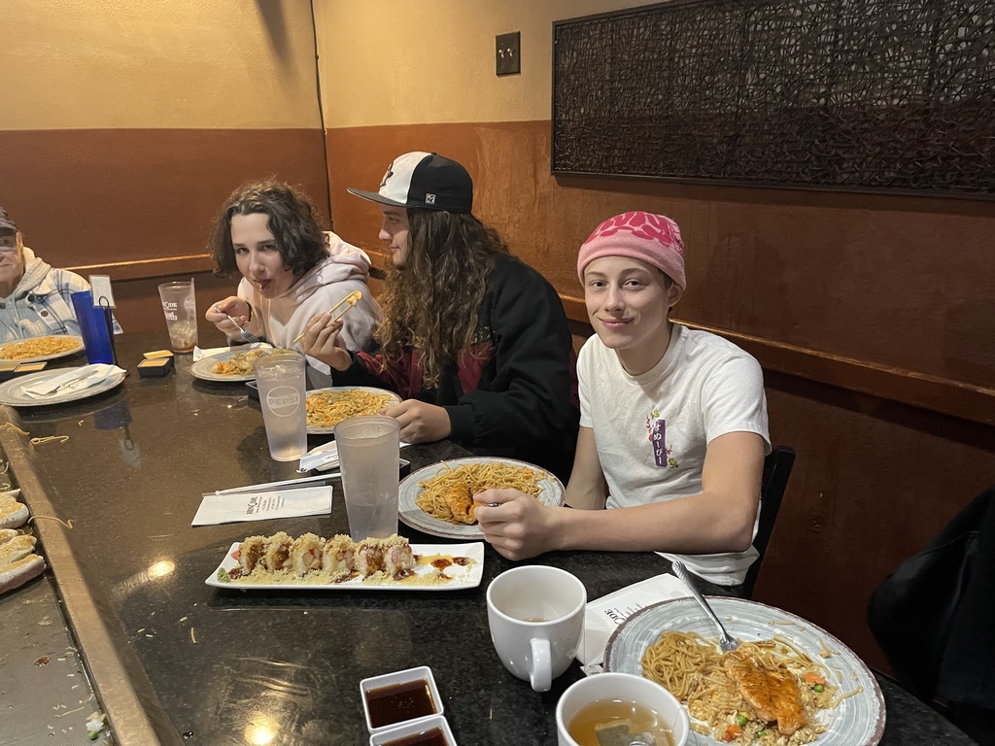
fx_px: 719
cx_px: 498
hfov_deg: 69.4
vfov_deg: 54.9
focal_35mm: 25
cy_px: 373
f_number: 1.6
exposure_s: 1/30
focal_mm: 5.1
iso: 1000
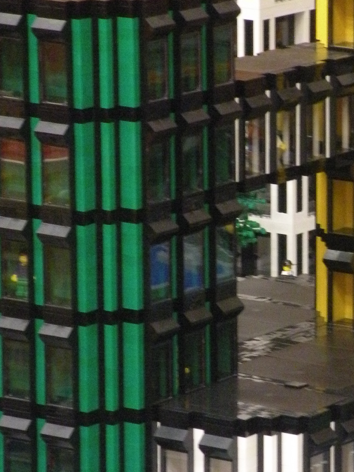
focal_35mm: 281
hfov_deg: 5.3
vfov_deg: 7.0
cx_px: 328
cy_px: 251
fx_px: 3831
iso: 400
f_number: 4.5
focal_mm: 21
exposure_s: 1/11.7
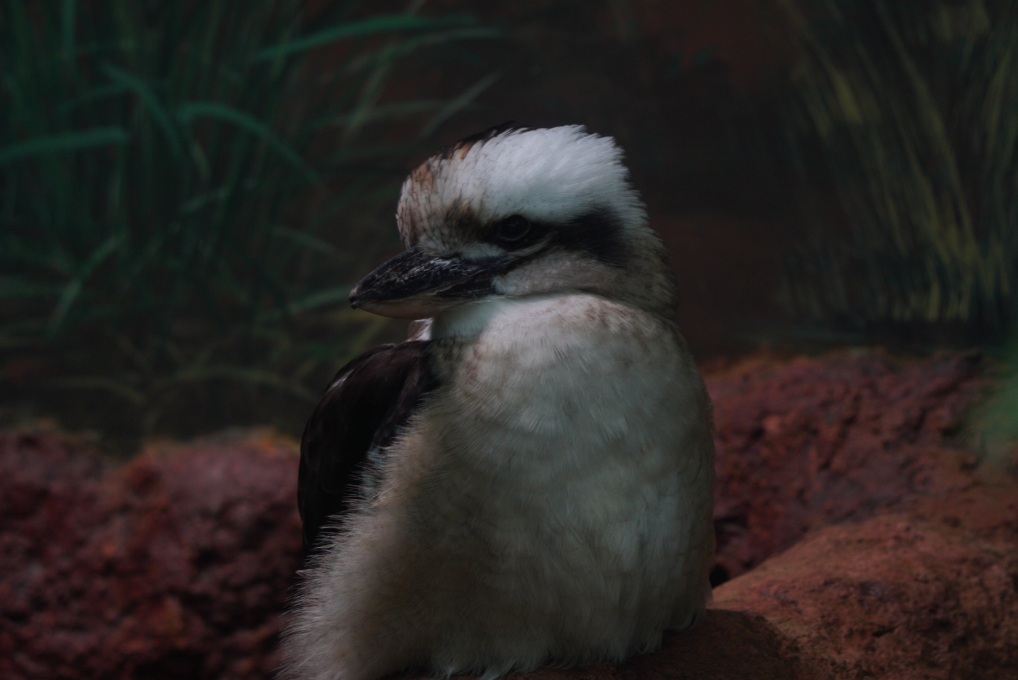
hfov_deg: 3.4
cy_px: 340
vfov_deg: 2.3
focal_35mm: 610
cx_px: 509
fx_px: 17275
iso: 320
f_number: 6.3
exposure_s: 1/40
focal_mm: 407
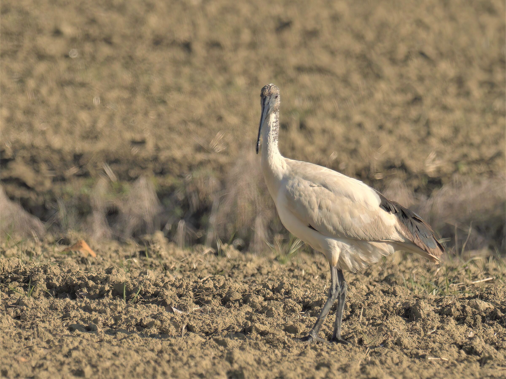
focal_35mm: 600
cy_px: 190
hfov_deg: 3.3
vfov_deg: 2.5
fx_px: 8771
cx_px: 253
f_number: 4
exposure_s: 1/5000
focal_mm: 300
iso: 1250
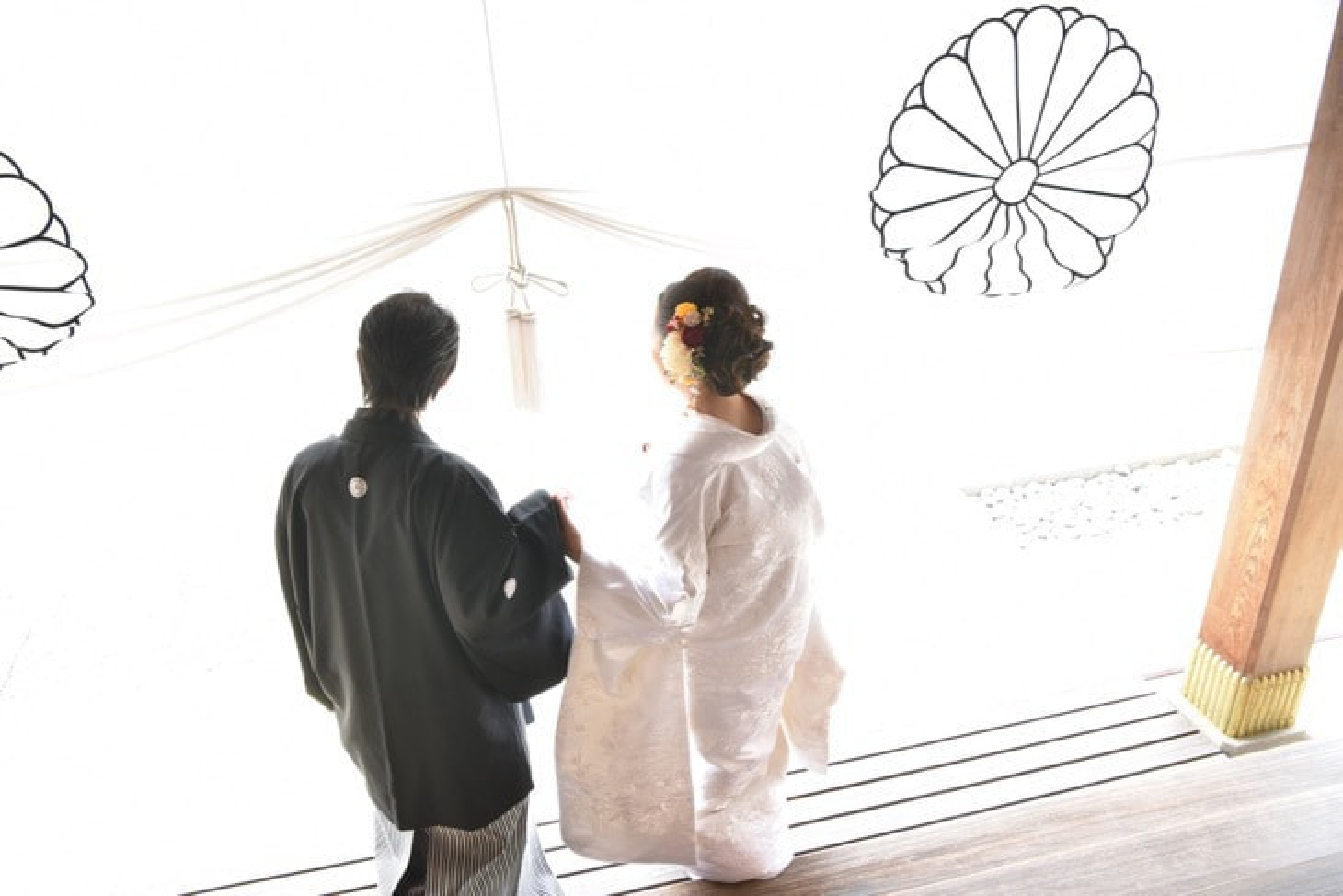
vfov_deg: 45.0
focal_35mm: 29
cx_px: 672
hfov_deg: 63.6
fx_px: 1082
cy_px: 448
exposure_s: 1/100
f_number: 9
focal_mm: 29
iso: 1000
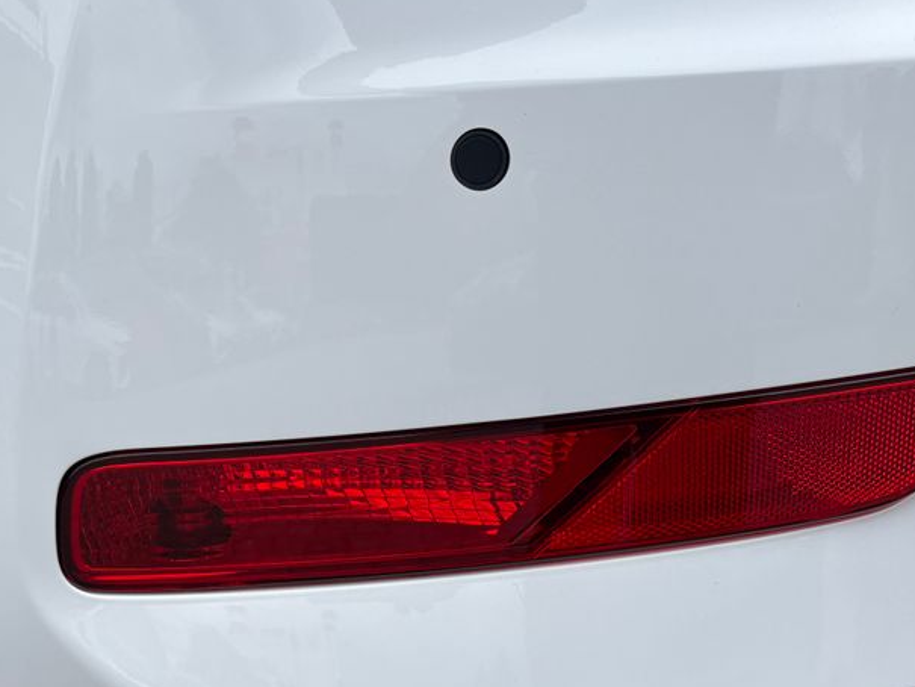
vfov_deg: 32.4
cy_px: 489
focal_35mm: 44
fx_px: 1163
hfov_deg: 42.8
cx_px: 381
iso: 50
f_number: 1.6
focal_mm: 5.96
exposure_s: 1/1364
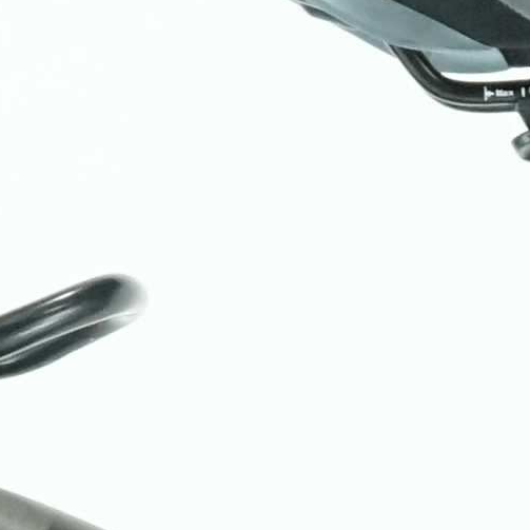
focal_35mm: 699
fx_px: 12108
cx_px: 1418
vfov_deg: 2.5
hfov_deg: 2.5
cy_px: 1075
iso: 3200
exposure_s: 1/200
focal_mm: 69
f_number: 5.6
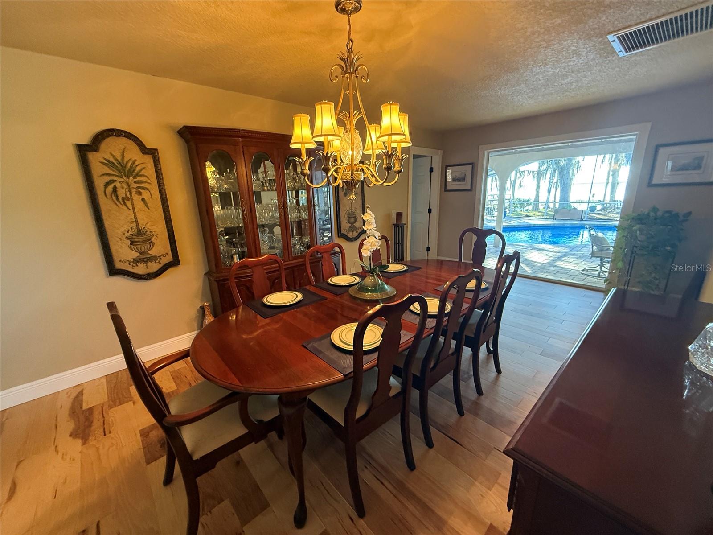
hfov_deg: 102.1
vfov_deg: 85.7
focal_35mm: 14
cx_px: 356
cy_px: 268
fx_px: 288
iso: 500
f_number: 2.2
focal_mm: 2.22
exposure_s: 1/60
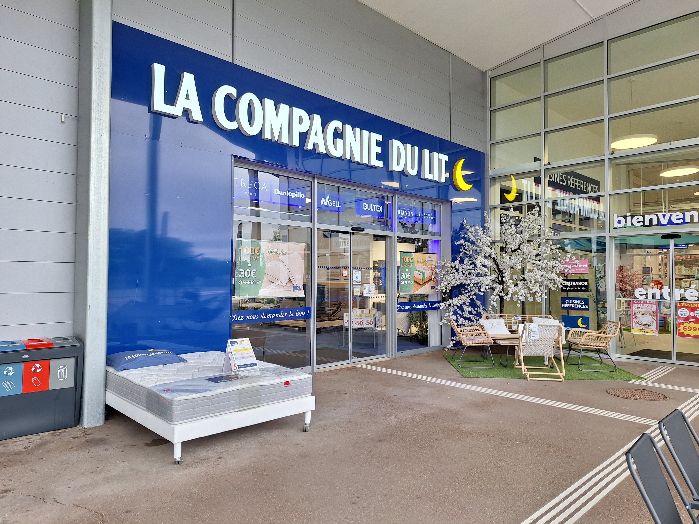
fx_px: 464
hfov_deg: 73.9
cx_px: 350
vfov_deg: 58.9
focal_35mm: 23
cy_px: 262
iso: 40
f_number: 1.8
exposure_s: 1/114
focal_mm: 5.54
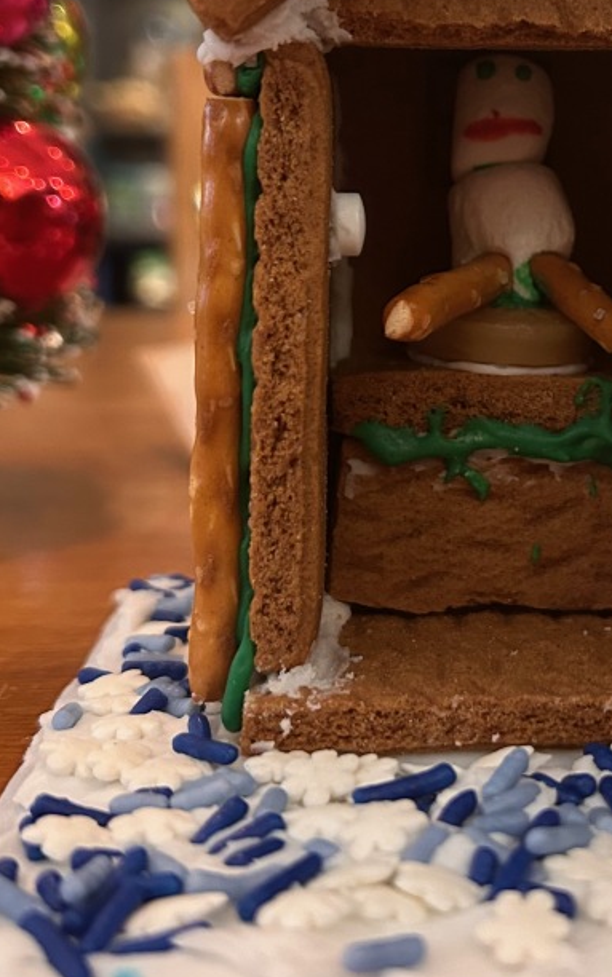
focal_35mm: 54
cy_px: 337
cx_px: 546
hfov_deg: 23.4
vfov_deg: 37.2
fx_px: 1440
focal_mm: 5.7
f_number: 1.5
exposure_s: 1/60
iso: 500
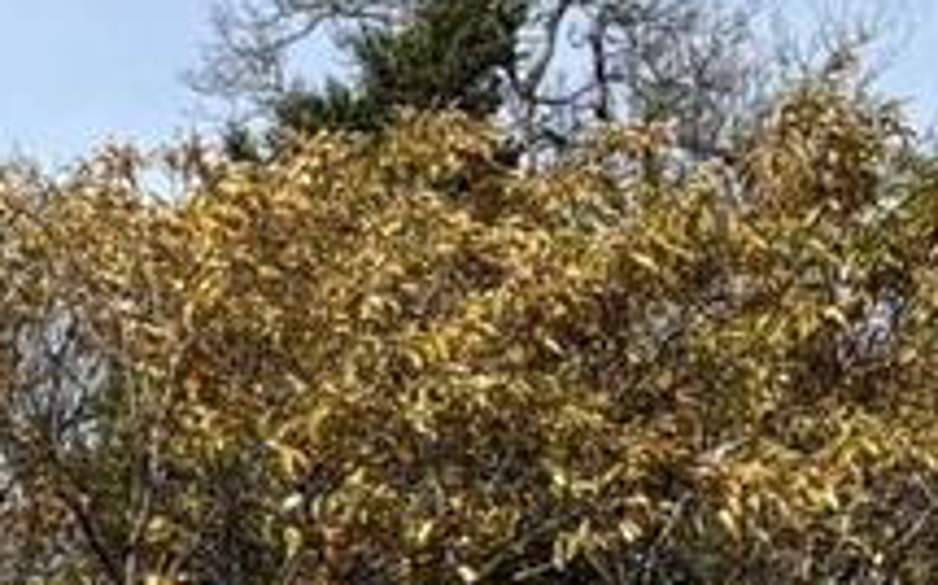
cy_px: 1681
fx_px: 4726
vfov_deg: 6.5
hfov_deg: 11.1
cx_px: -231
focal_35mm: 185
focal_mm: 5.96
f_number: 1.6
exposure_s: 1/2865
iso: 50
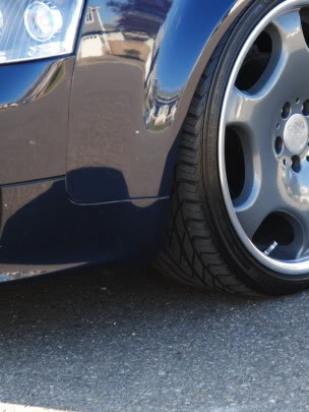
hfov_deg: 6.7
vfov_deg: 8.9
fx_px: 2641
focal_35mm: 222
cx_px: 268
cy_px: 158
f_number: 5.3
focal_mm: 78
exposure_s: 1/125
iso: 320
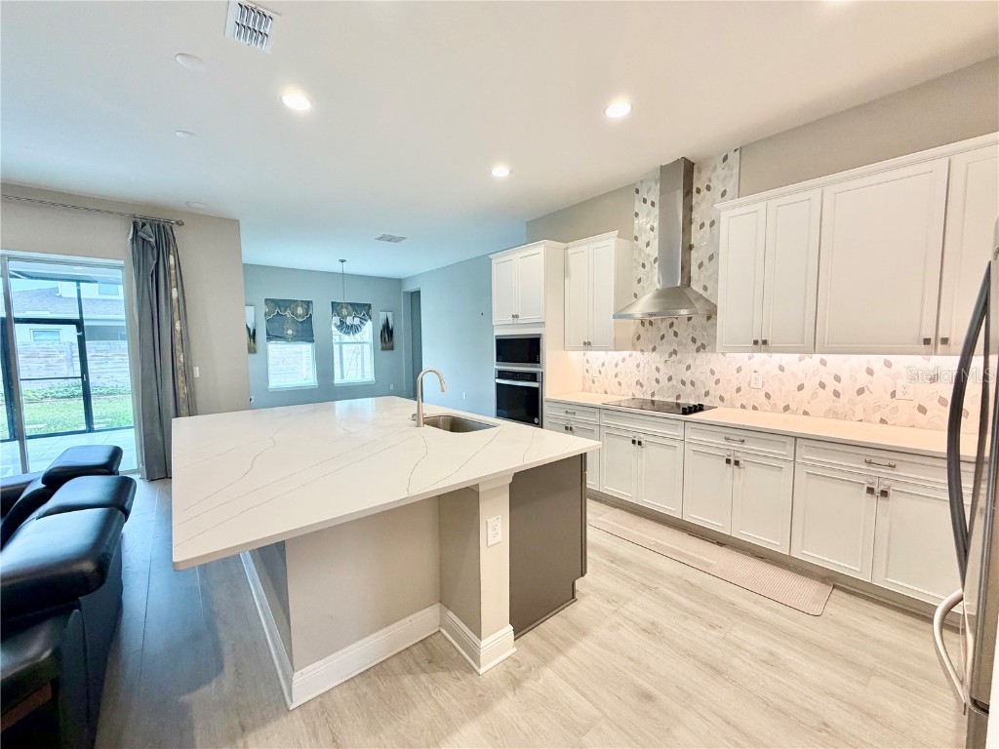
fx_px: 404
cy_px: 374
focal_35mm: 14
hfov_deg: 102.1
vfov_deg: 85.7
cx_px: 500
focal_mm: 2.22
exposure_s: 1/120
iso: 250
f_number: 2.2
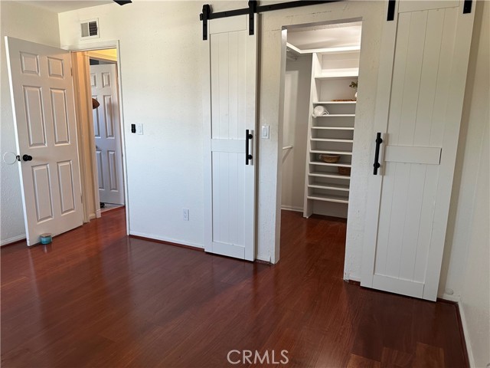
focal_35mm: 24
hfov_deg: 71.6
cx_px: 245
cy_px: 184
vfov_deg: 56.8
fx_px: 340
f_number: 1.78
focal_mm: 6.86
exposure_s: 1/60
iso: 125
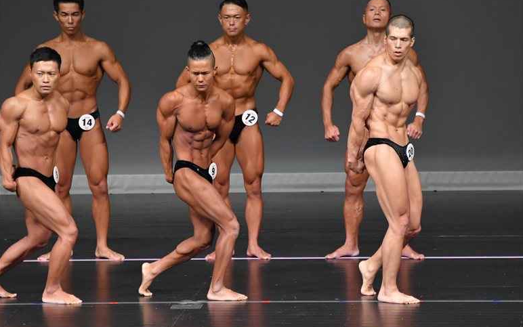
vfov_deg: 4.1
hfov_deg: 6.5
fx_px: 4591
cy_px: 165
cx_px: 261
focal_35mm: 322
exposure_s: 1/400
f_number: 5.6
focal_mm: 210
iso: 4000
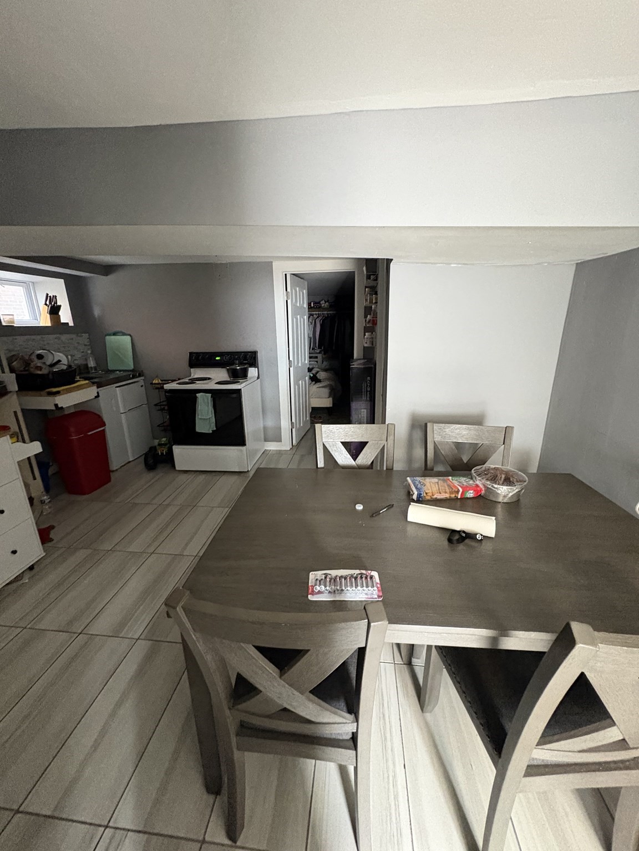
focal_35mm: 14
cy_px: 426
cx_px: 320
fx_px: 345
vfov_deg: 102.1
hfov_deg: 85.7
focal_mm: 2.22
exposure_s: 1/30
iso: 800
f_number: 2.2
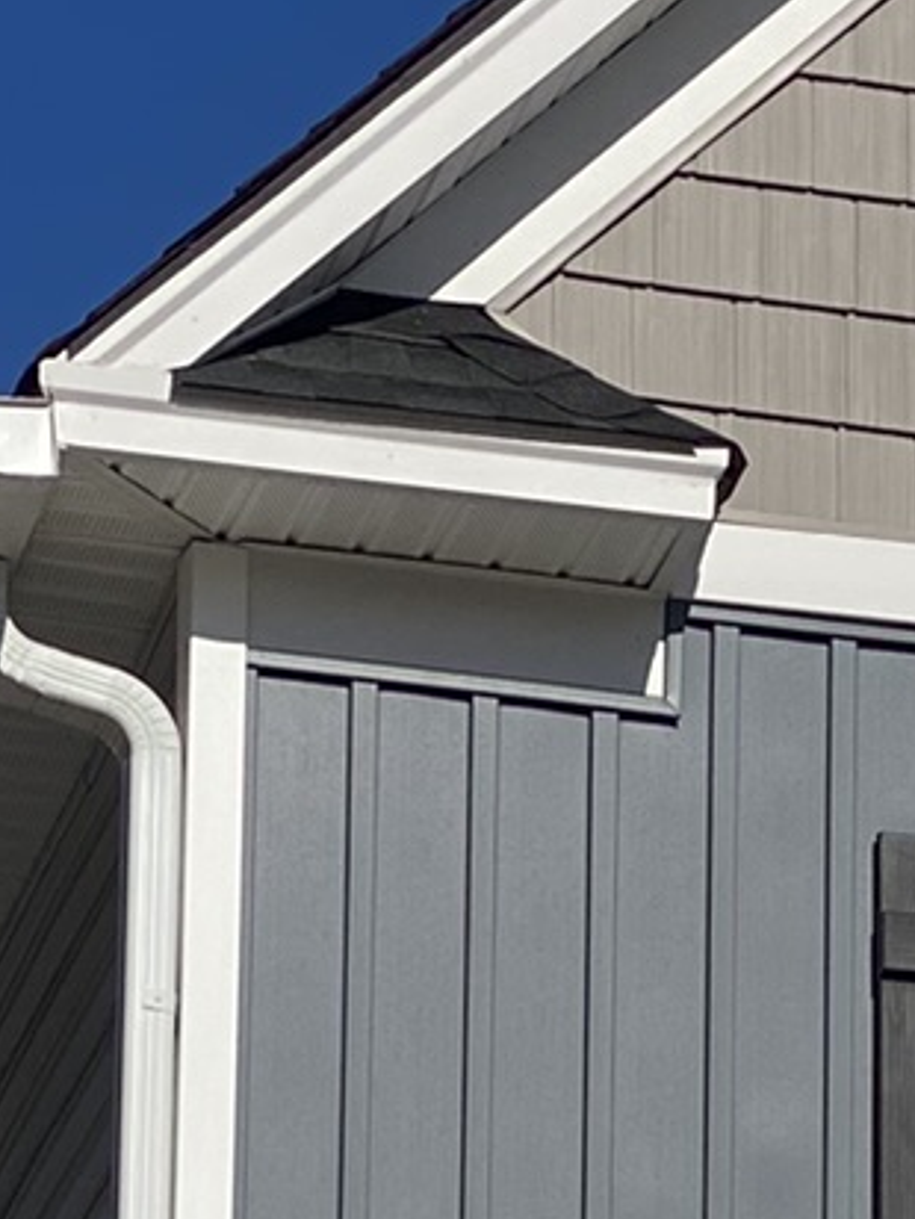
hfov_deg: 5.8
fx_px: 9088
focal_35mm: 258
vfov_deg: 7.5
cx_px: 599
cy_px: 2022
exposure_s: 1/4785
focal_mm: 6
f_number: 2
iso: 25
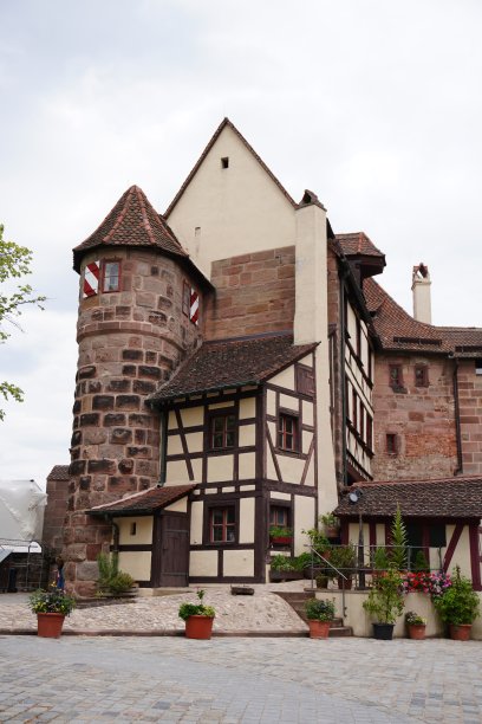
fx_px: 783
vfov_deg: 49.6
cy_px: 362
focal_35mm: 39
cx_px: 241
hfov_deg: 34.2
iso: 100
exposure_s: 1/320
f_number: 5
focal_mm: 26
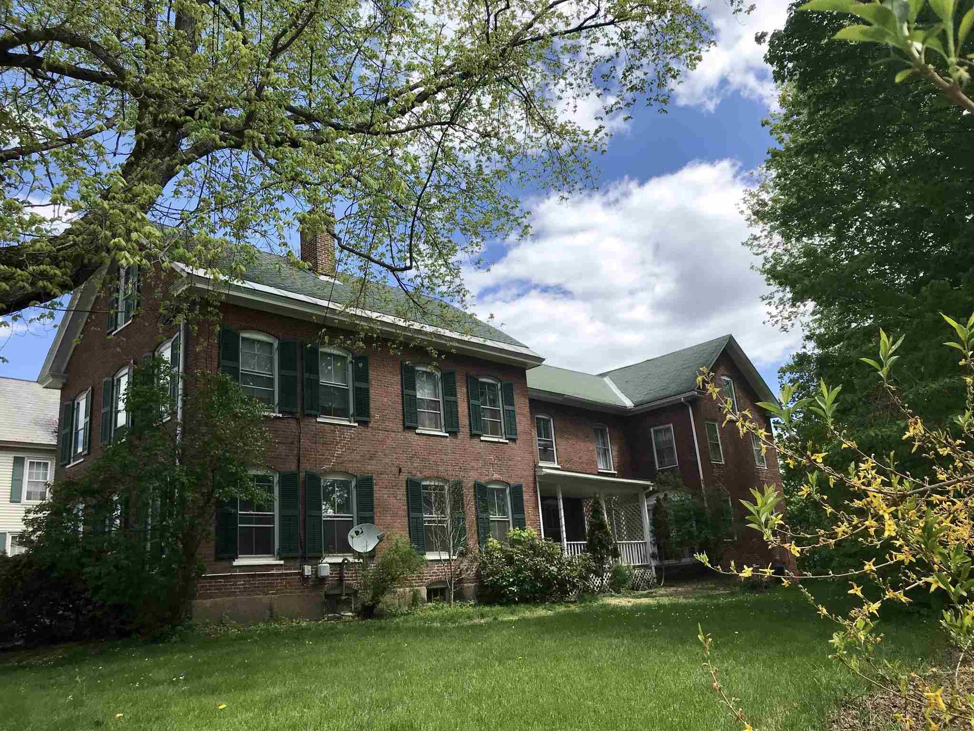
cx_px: 487
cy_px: 366
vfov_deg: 49.7
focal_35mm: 28
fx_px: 788
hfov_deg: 63.4
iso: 20
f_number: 1.8
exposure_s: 1/2227
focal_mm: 3.99
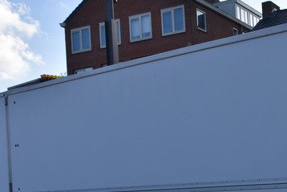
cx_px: 232
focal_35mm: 67
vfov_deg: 20.0
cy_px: 166
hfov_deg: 29.3
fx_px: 534
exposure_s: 1/500
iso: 280
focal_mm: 20
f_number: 8
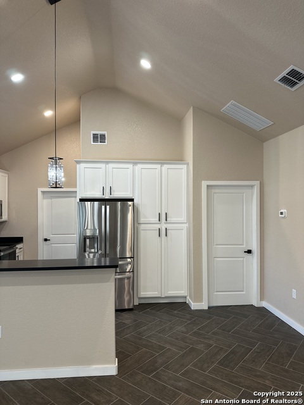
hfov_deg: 56.8
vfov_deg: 71.6
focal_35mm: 24
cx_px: 152
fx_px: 281
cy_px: 202
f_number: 1.78
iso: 125
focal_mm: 6.86
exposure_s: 1/60
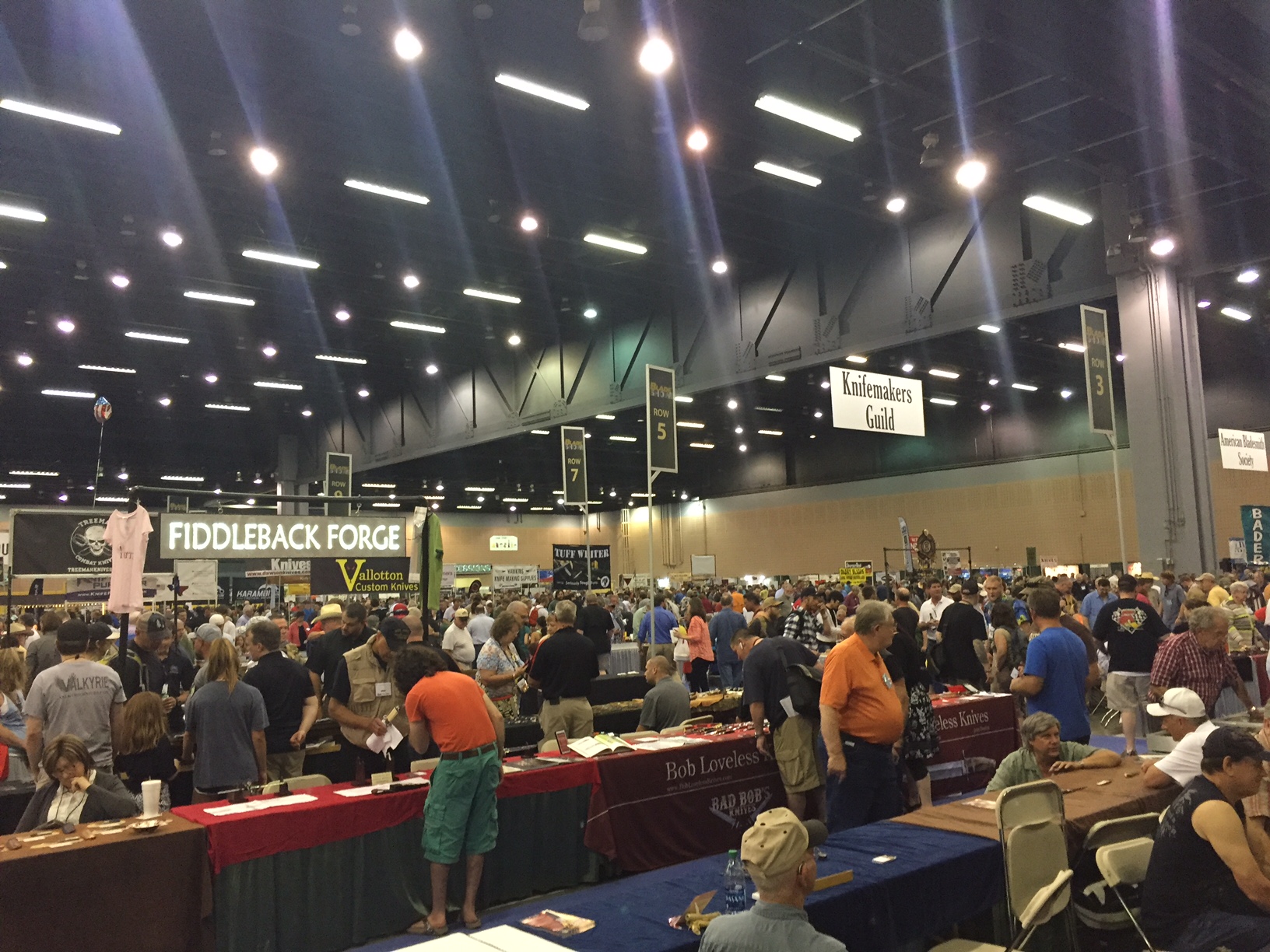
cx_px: 635
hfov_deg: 61.7
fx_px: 1064
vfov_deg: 48.2
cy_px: 476
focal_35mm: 29
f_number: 2.2
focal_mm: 4.15
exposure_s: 1/30
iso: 200
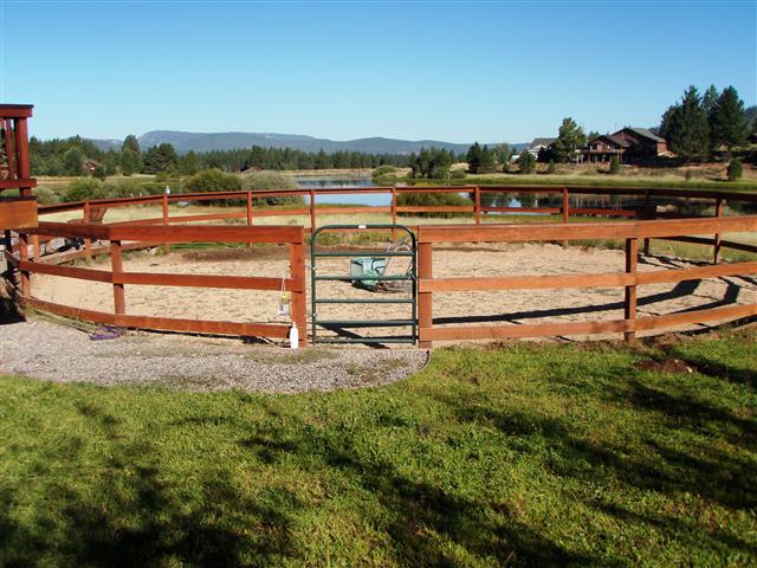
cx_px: 378
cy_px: 284
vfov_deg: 37.7
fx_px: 831
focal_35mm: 38
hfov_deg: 49.0
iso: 80
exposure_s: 1/640
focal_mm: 6.7
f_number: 4.5
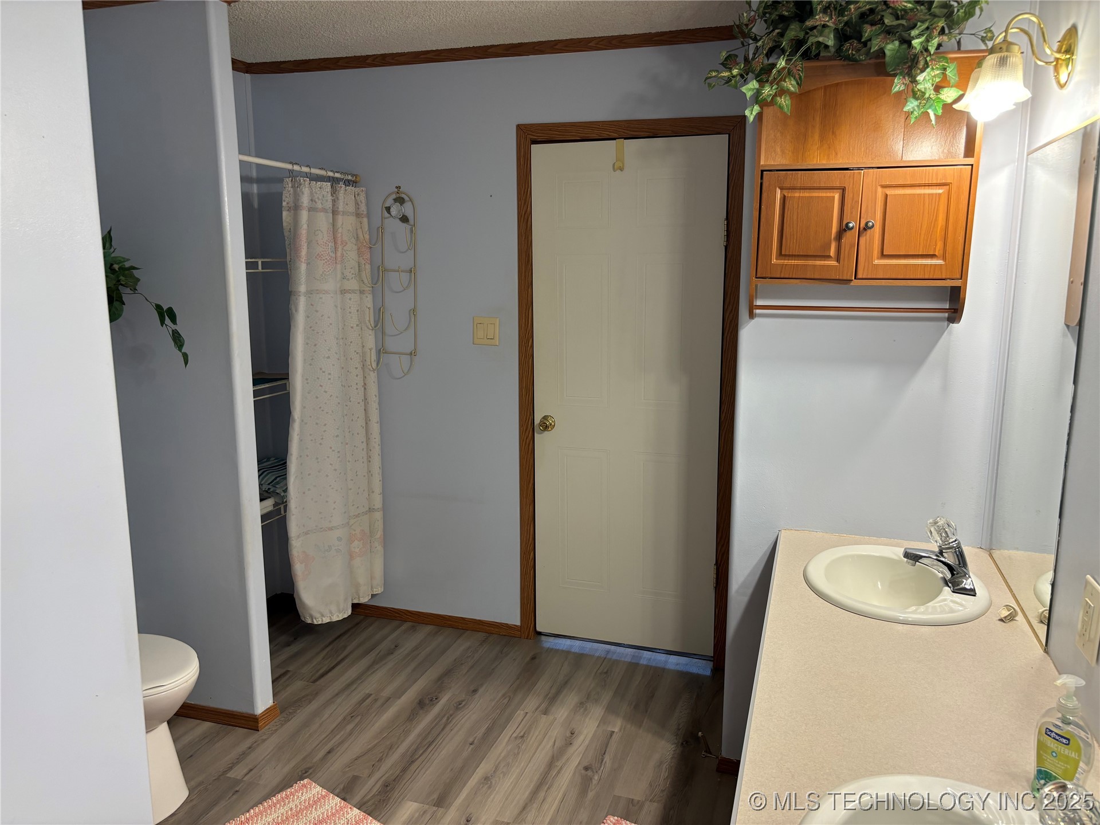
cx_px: 550
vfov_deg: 53.1
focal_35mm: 26
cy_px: 412
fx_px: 826
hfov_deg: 67.3
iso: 80
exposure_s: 1/60
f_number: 1.6
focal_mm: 5.96
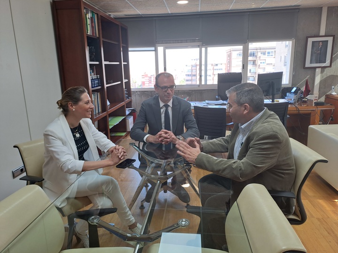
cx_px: 169
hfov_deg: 69.4
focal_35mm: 25
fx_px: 244
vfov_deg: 54.9
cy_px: 126
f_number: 1.8
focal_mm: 4.65
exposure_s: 1/50
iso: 40
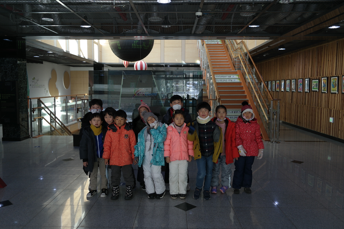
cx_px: 172
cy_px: 114
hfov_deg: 61.9
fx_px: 287
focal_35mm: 30
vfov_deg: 43.6
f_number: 3.5
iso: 200
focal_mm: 20
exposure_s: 1/80
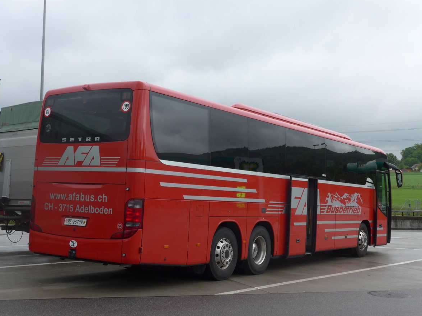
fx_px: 610
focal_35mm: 50
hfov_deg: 38.2
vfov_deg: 29.1
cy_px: 157
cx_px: 207
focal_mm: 10.1
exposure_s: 1/320
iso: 80
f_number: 3.2
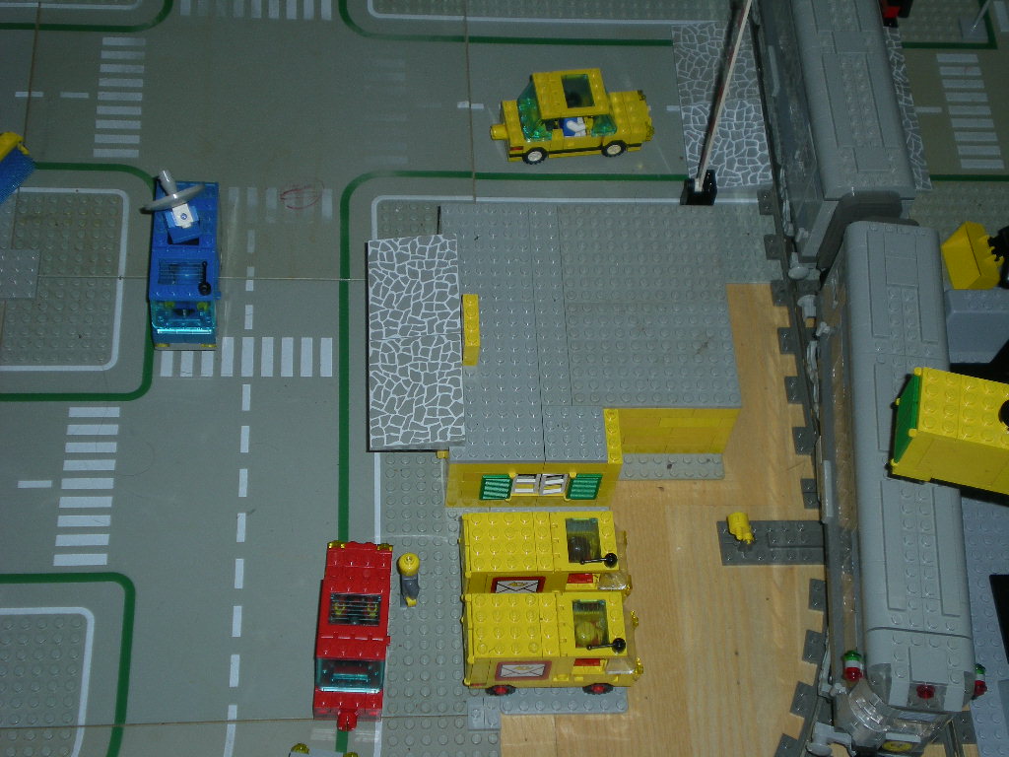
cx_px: 504
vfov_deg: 26.1
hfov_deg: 34.3
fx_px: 1632
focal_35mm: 56
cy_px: 378
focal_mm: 9.3
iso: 50
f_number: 3.9
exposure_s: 1/60
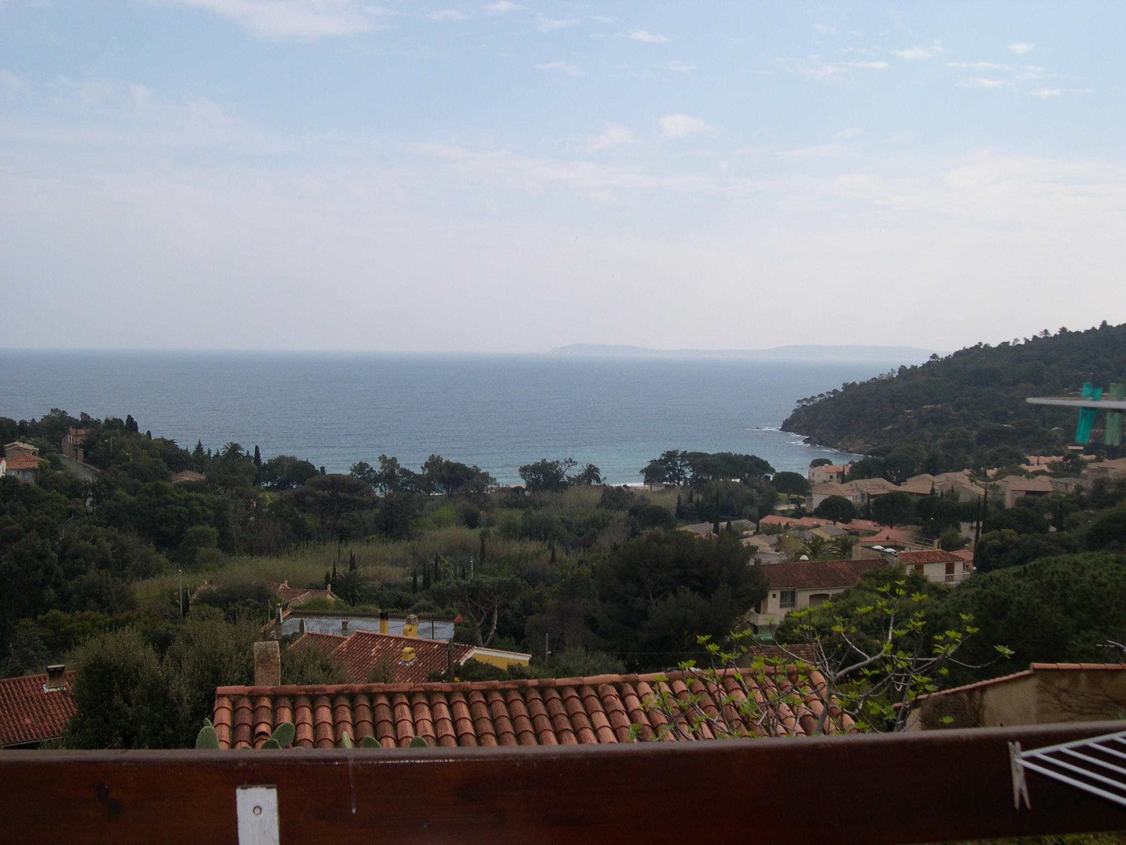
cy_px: 422
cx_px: 563
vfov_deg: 37.7
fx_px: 1236
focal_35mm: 38
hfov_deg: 49.0
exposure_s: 1/296
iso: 141
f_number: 7.6
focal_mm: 8
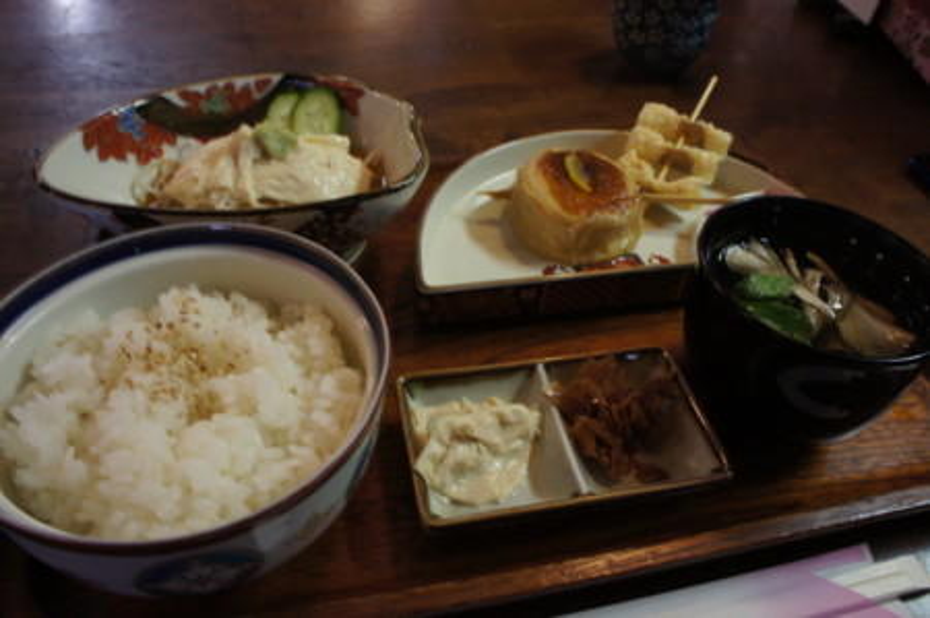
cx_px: 465
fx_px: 697
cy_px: 309
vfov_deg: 47.8
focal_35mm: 27
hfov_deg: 67.4
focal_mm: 18
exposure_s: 1/5
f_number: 11
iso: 1600
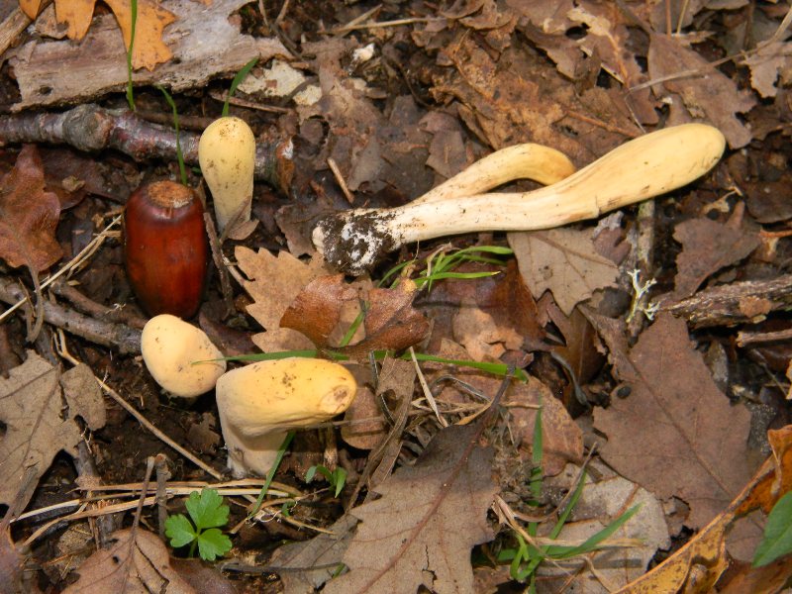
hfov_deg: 23.6
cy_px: 297
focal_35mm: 83
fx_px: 1899
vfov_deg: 17.8
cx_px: 396
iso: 200
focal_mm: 15.1
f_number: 4.5
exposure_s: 1/30
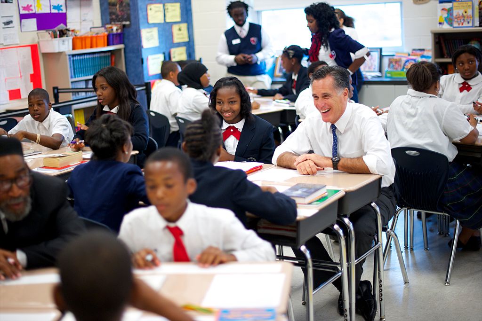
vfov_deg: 27.0
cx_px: 241
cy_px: 160
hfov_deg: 39.6
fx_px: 669
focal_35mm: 50
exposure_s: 1/640
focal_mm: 50
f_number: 1.4
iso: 640
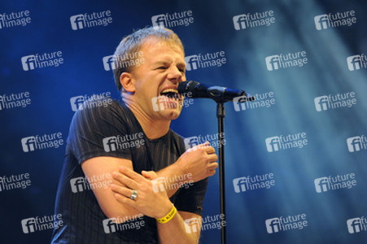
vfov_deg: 6.2
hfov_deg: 9.4
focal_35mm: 220
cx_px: 184
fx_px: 2241
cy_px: 122
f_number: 6.3
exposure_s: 1/200
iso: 3200
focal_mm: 220
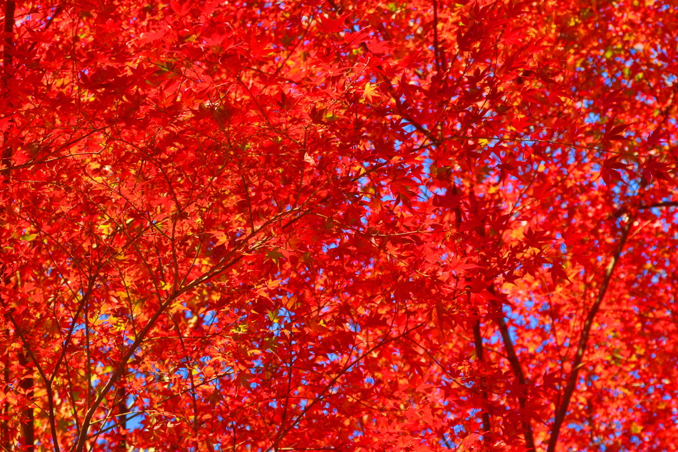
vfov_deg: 9.3
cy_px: 226
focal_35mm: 148
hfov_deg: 13.9
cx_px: 338
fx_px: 2787
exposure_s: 1/160
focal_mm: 98
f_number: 9
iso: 400
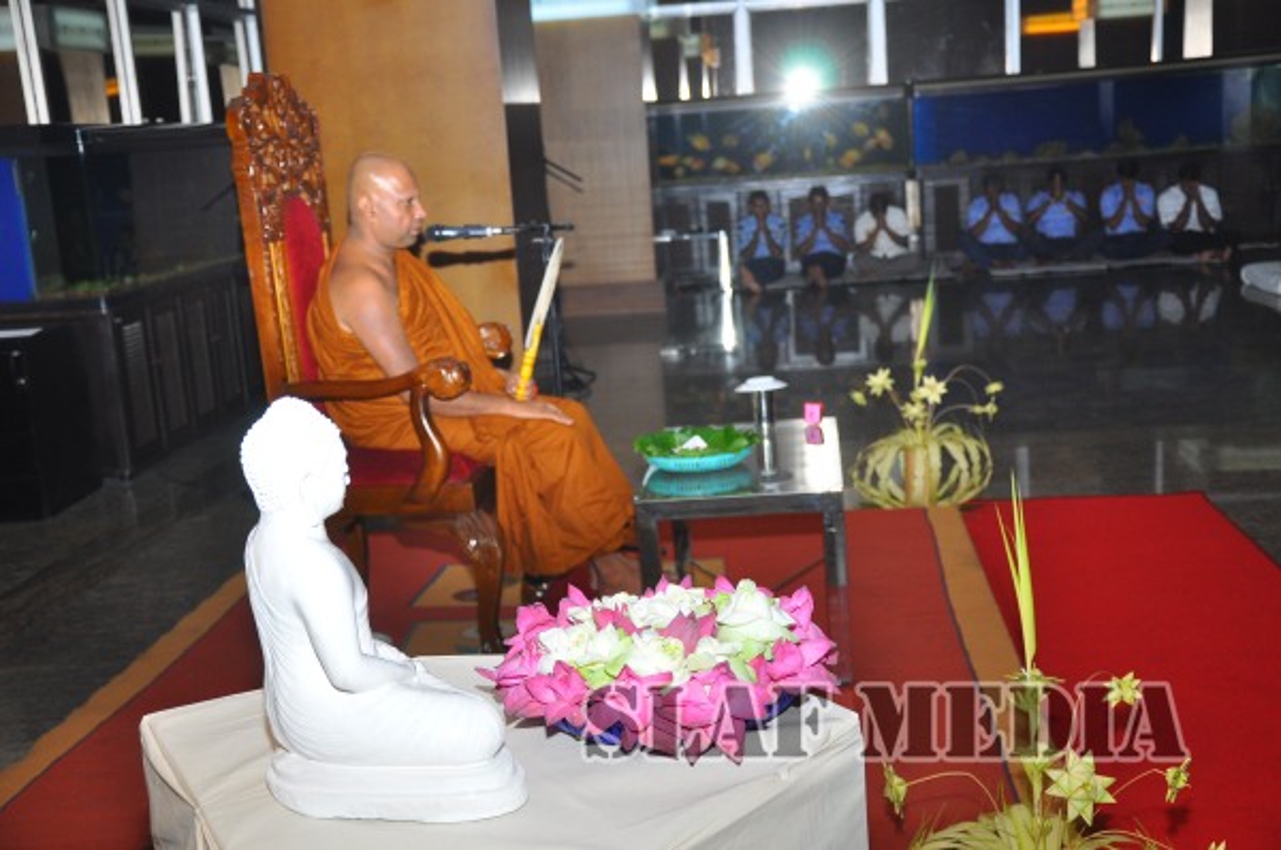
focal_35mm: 48
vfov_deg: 28.0
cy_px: 425
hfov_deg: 41.2
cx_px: 640
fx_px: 1705
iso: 640
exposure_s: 1/160
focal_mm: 32
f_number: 4.5
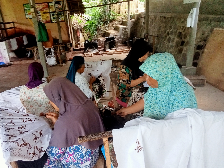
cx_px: 99
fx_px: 207
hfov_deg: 56.7
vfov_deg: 44.1
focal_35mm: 32
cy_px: 94
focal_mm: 3.46
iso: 210
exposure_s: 1/33.3
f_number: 2.2
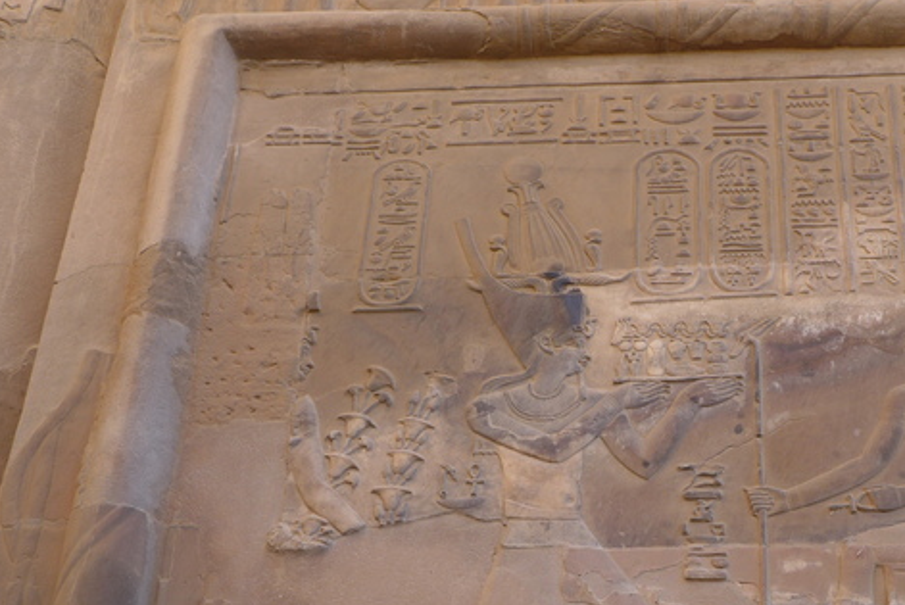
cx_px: 677
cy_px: 453
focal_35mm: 61
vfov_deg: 22.1
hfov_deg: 32.2
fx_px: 1535
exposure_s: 1/125
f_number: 2.8
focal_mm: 7.9
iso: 80
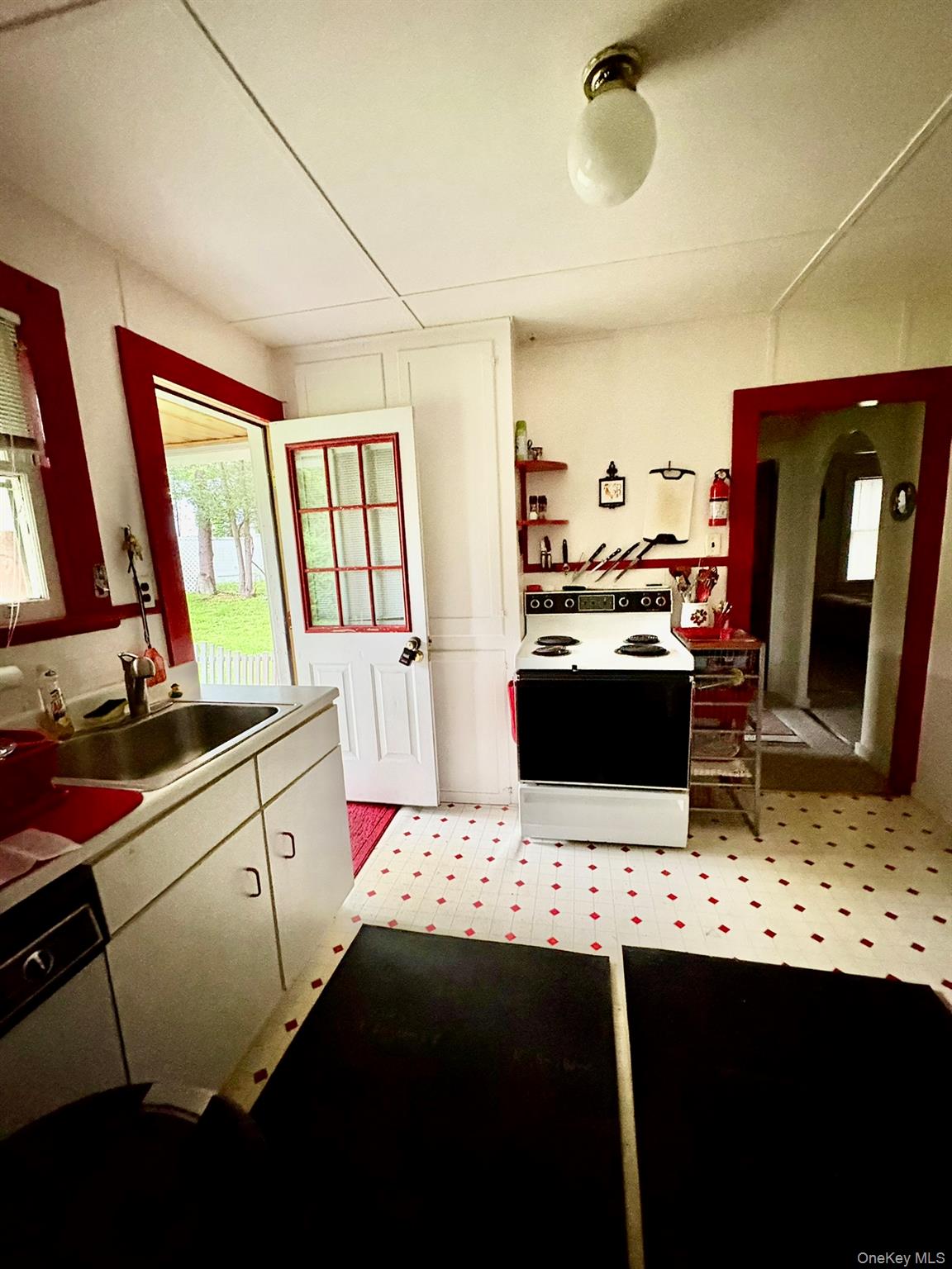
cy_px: 634
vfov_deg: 102.1
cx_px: 476
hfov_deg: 85.7
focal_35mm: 14
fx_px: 513
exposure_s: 1/53
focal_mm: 2.22
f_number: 2.2
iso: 1000
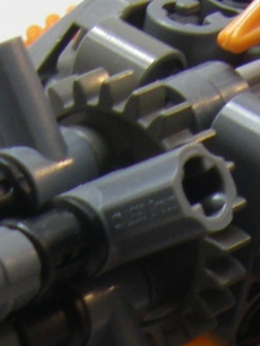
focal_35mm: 255
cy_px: 457
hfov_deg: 5.8
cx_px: 249
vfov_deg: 7.7
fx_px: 2551
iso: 80
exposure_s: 1/50
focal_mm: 6.3
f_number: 3.5
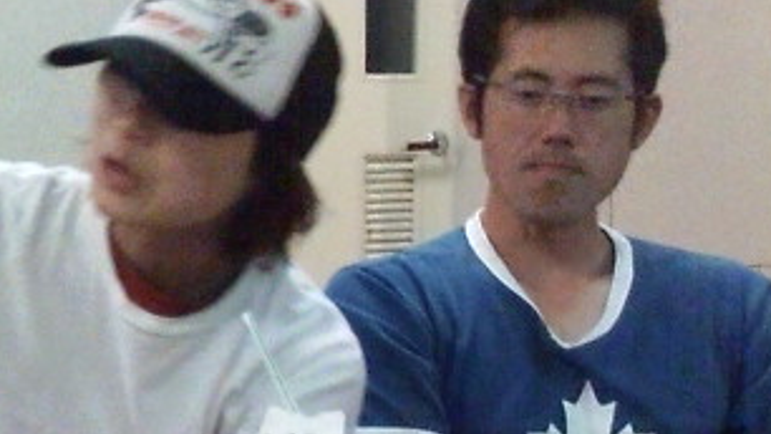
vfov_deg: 18.2
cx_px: -23
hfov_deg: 29.5
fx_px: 1349
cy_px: 313
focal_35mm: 66
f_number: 3.5
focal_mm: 3.73
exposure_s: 1/24.4
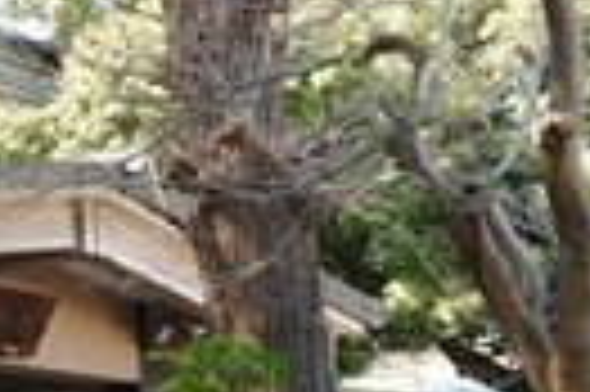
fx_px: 2030
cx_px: -374
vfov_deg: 11.0
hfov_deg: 15.0
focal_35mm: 124
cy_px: 286
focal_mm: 36
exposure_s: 1/250
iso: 500
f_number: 4
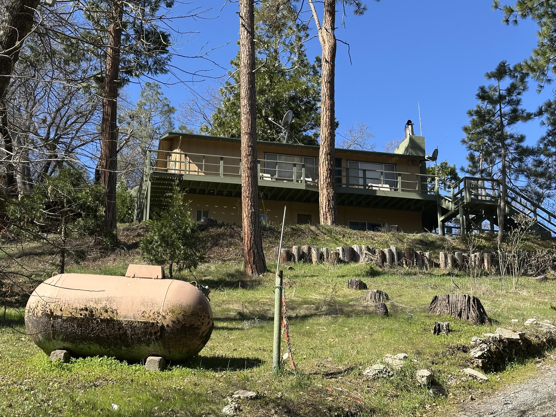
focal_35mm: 48
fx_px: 771
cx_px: 278
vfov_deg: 30.3
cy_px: 208
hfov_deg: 39.7
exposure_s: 1/1751
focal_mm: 6.86
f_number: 1.78
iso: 64
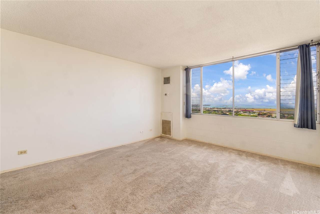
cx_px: 160
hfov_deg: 100.4
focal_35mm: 15
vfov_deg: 77.3
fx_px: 133
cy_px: 107
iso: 160
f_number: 8
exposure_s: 1/25
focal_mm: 10
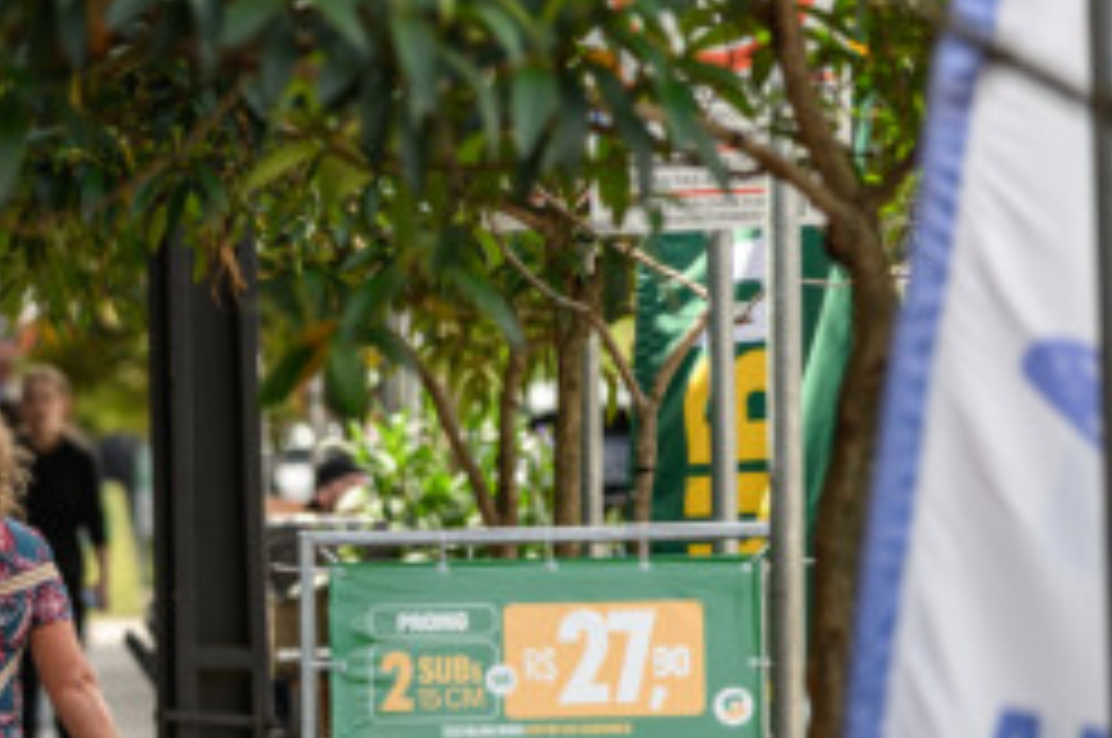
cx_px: -68
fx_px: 13697
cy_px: 709
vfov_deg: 3.1
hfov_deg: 4.6
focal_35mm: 444
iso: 400
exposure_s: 1/1000
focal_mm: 200
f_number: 3.5
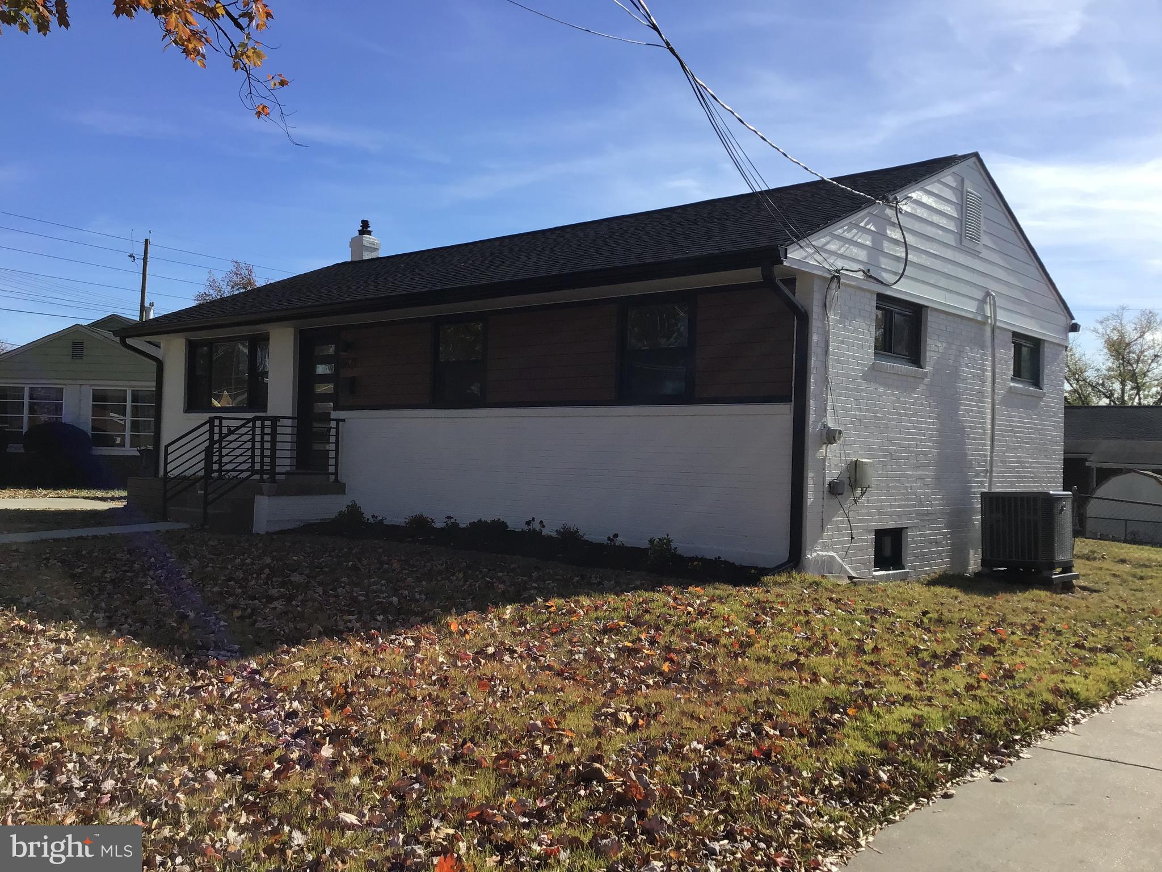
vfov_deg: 45.4
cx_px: 581
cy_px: 436
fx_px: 1041
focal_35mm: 31
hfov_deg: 58.4
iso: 25
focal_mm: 3.3
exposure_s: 1/1431
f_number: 2.4
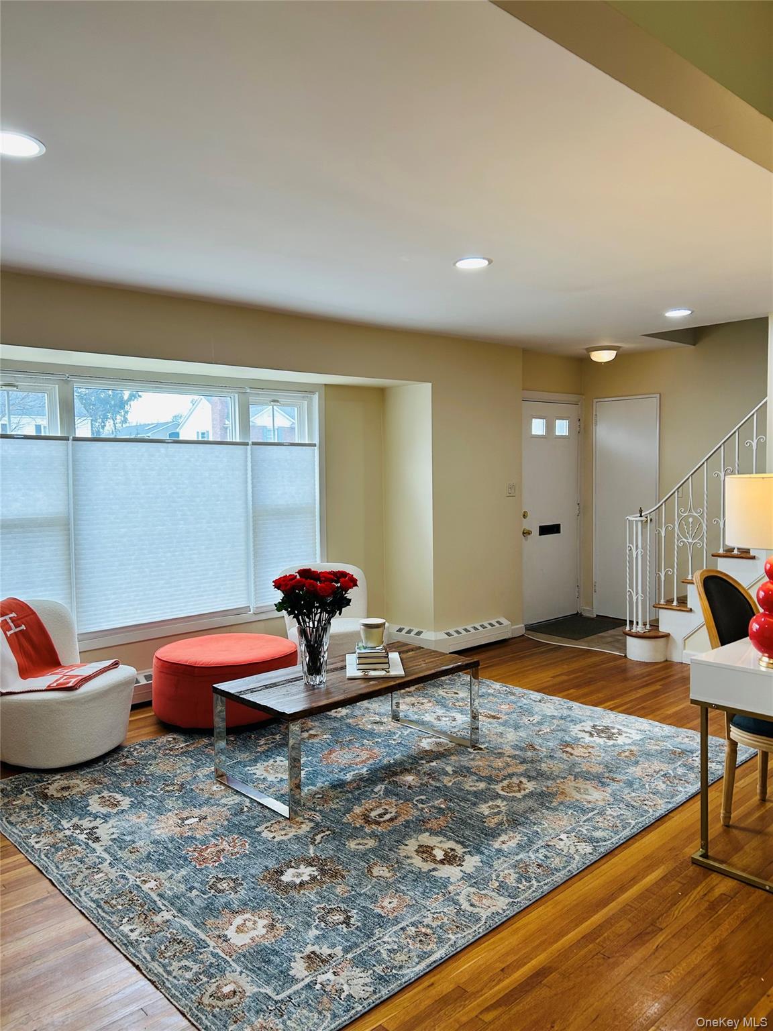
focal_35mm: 26
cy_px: 516
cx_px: 386
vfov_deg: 67.3
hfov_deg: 53.1
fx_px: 774
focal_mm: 5.7
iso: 50
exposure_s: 1/157
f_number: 1.5
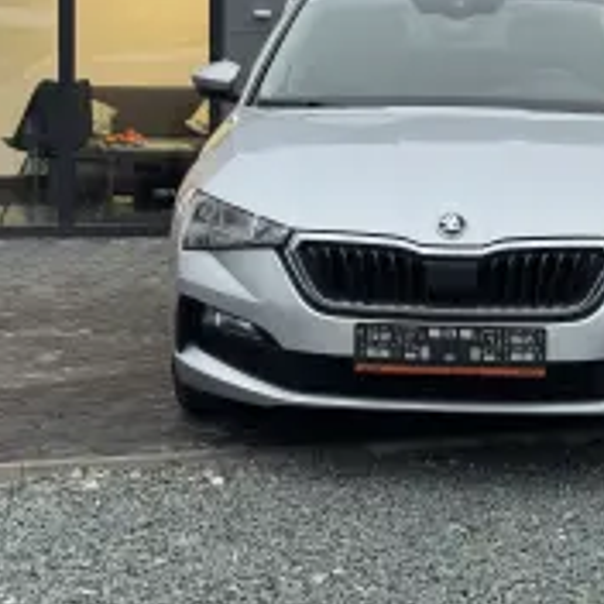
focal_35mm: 87
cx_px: 395
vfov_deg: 19.8
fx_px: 1717
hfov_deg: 19.9
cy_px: 144
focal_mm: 6.76
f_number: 1.78
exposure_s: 1/76
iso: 100
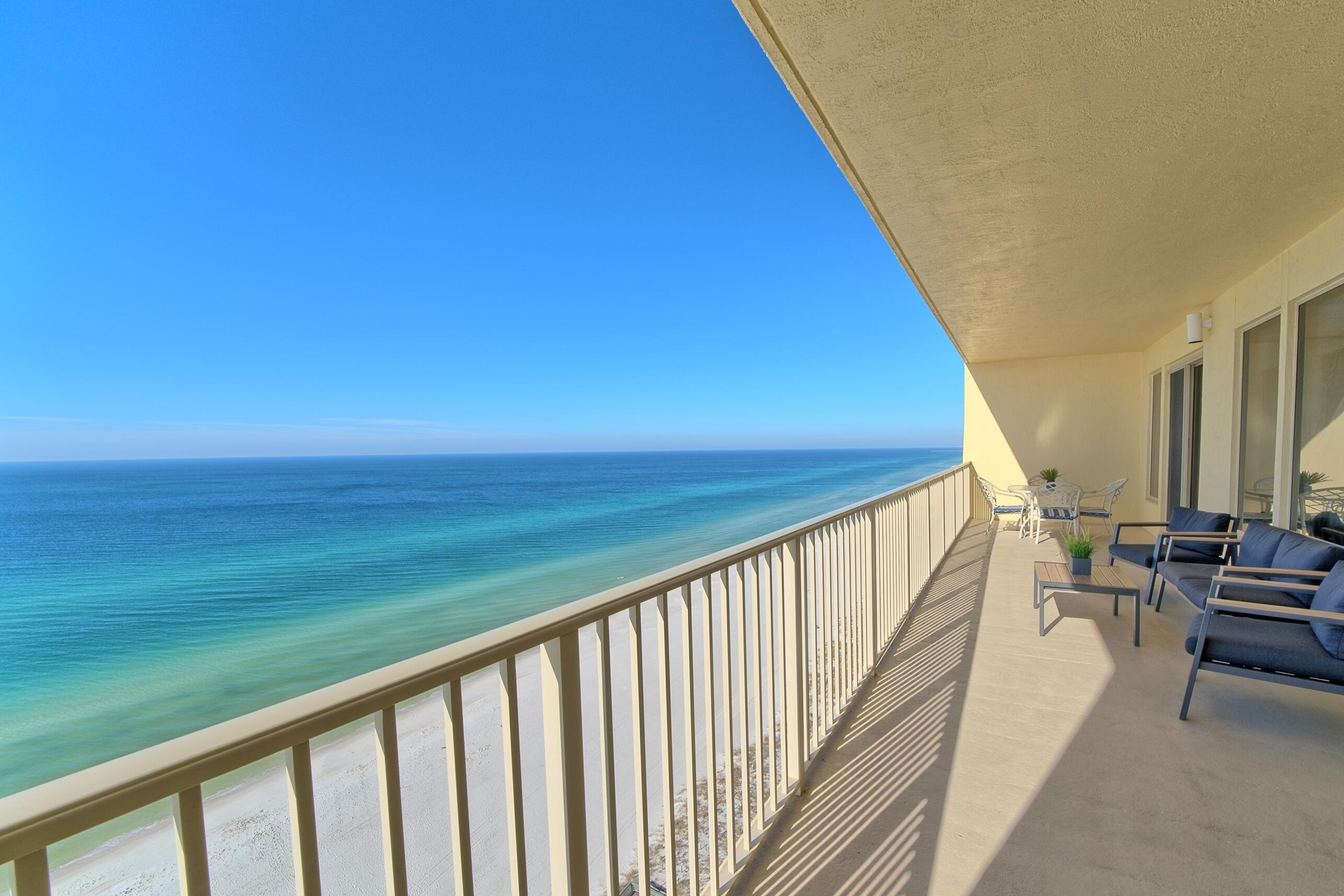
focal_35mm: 14
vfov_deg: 81.1
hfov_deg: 104.1
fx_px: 523
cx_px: 717
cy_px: 482
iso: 100
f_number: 13
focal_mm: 12
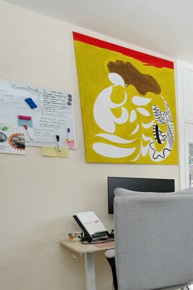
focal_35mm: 35
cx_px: 281
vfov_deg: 52.9
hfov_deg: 27.6
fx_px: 281
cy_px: 203
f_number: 5.6
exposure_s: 1/200
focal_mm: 10
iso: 200
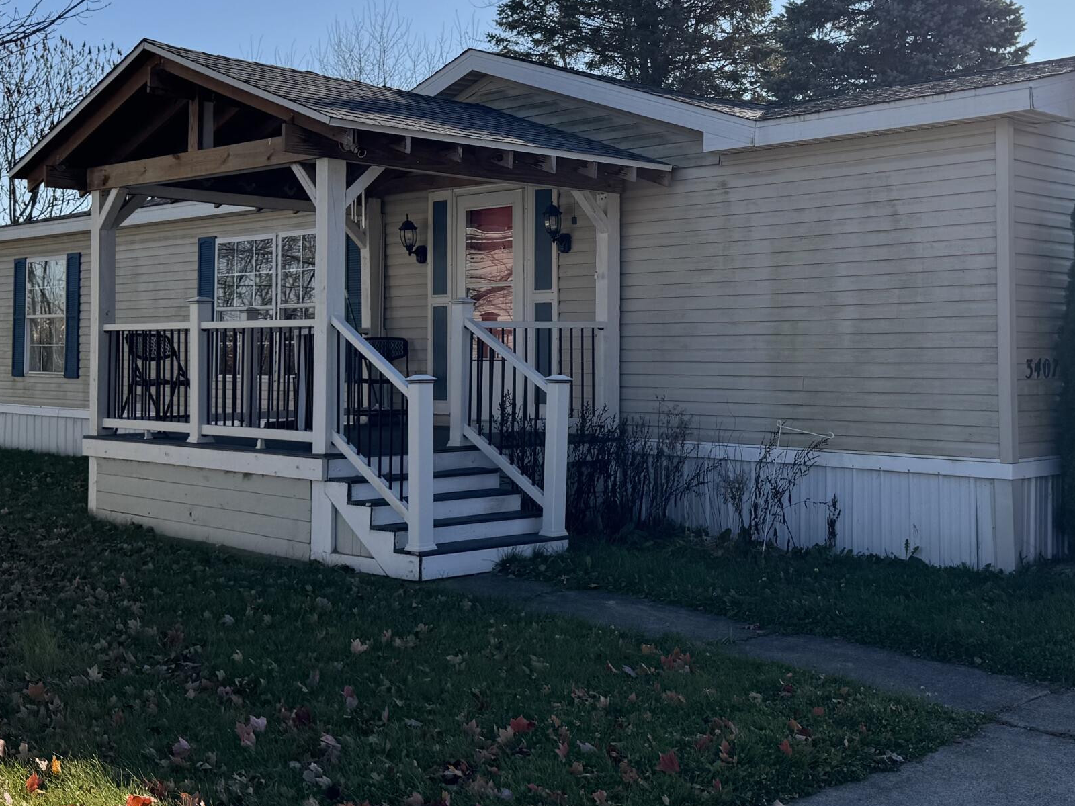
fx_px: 1397
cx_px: 671
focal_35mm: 45
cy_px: 292
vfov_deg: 32.0
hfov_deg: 41.8
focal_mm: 6.76
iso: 80
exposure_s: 1/5814
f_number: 1.78
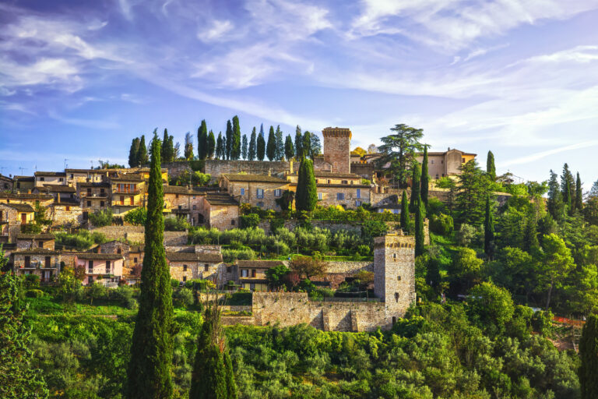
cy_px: 200
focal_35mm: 97
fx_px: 1611
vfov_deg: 14.1
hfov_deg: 21.0
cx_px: 299
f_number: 9
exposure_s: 1/500
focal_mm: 97
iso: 100
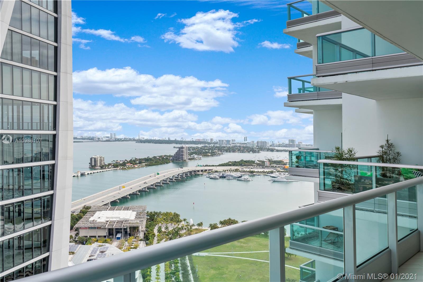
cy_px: 141
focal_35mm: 30
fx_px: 352
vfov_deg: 43.6
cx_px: 212
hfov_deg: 61.9
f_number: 10
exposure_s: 1/100
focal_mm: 30
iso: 100
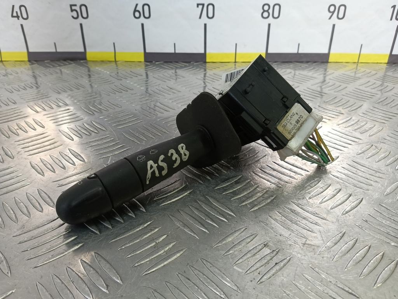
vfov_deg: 58.9
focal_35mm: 23
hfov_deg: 73.9
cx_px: 199
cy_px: 150
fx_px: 264
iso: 119
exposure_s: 1/100
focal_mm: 4.11
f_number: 1.6
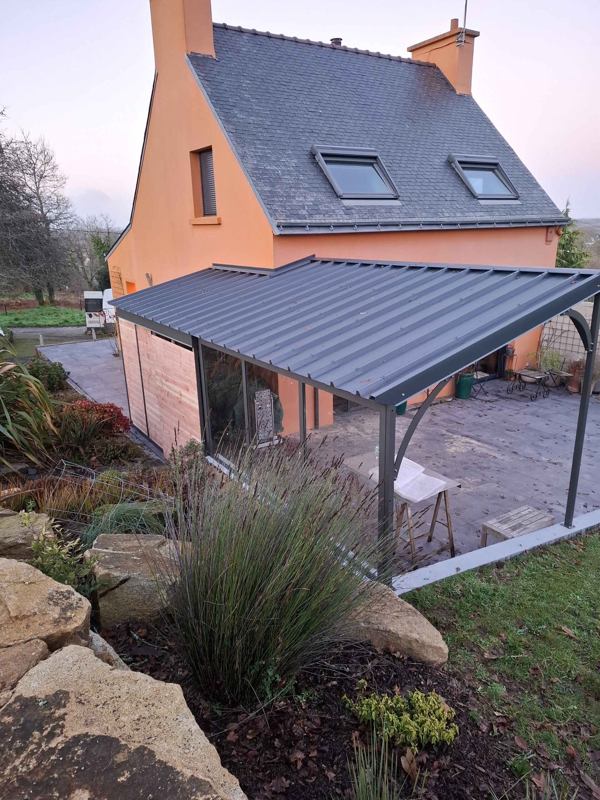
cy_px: 400
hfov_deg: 58.9
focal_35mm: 23
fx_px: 532
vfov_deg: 73.9
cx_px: 300
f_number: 1.8
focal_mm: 5.54
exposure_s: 1/50
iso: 320
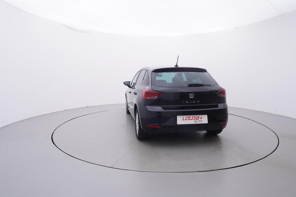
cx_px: 148
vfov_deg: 56.2
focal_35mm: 22
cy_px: 98
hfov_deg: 77.3
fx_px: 185
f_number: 5
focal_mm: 15
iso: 200
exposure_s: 1/80
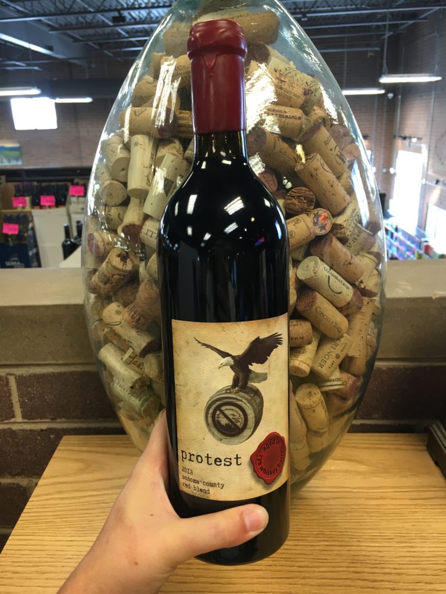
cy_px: 297
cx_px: 223
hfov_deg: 48.2
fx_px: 498
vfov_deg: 61.7
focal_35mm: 29
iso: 64
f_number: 2.2
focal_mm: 4.15
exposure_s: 1/30
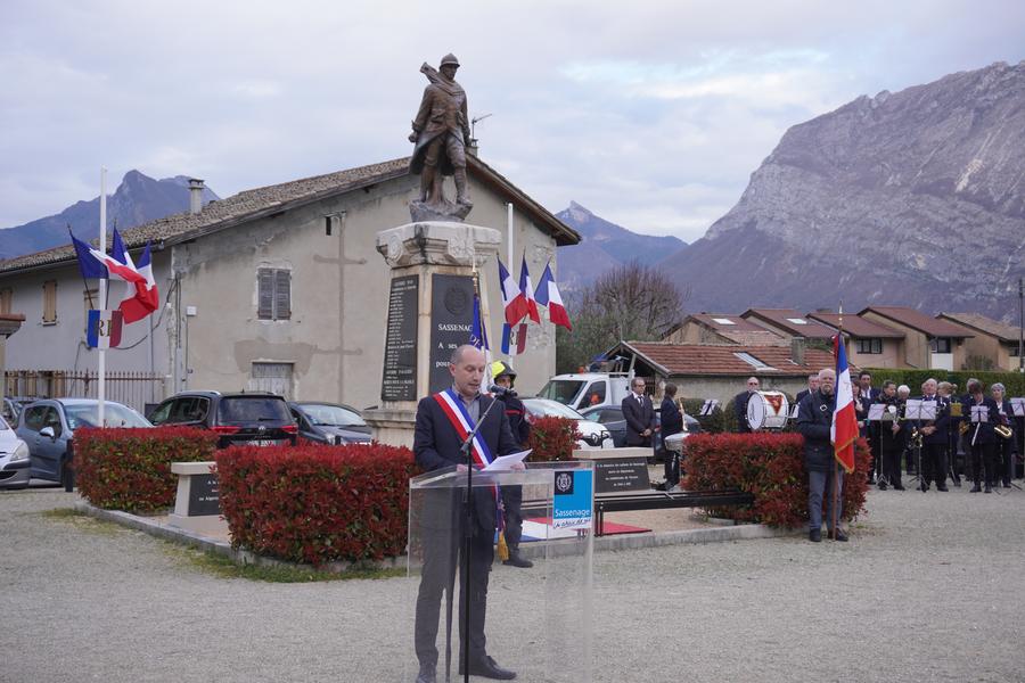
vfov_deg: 30.8
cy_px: 342
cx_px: 512
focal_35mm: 44
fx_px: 1238
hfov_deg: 45.0
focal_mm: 29
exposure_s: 1/160
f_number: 4.5
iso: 200
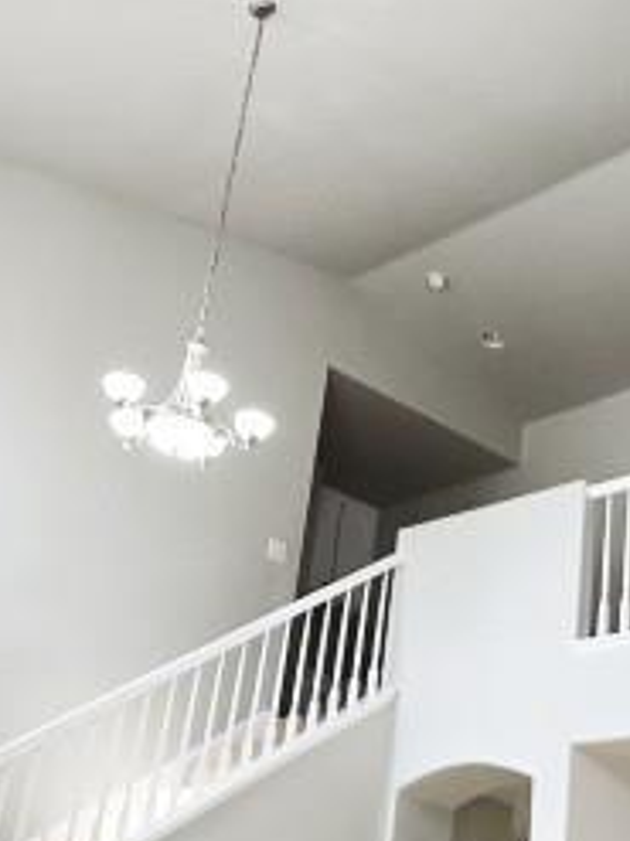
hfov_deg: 26.8
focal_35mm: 54
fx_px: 1312
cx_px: 422
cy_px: 429
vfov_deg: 35.6
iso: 50
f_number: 2.2
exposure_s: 1/60
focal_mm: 1.7
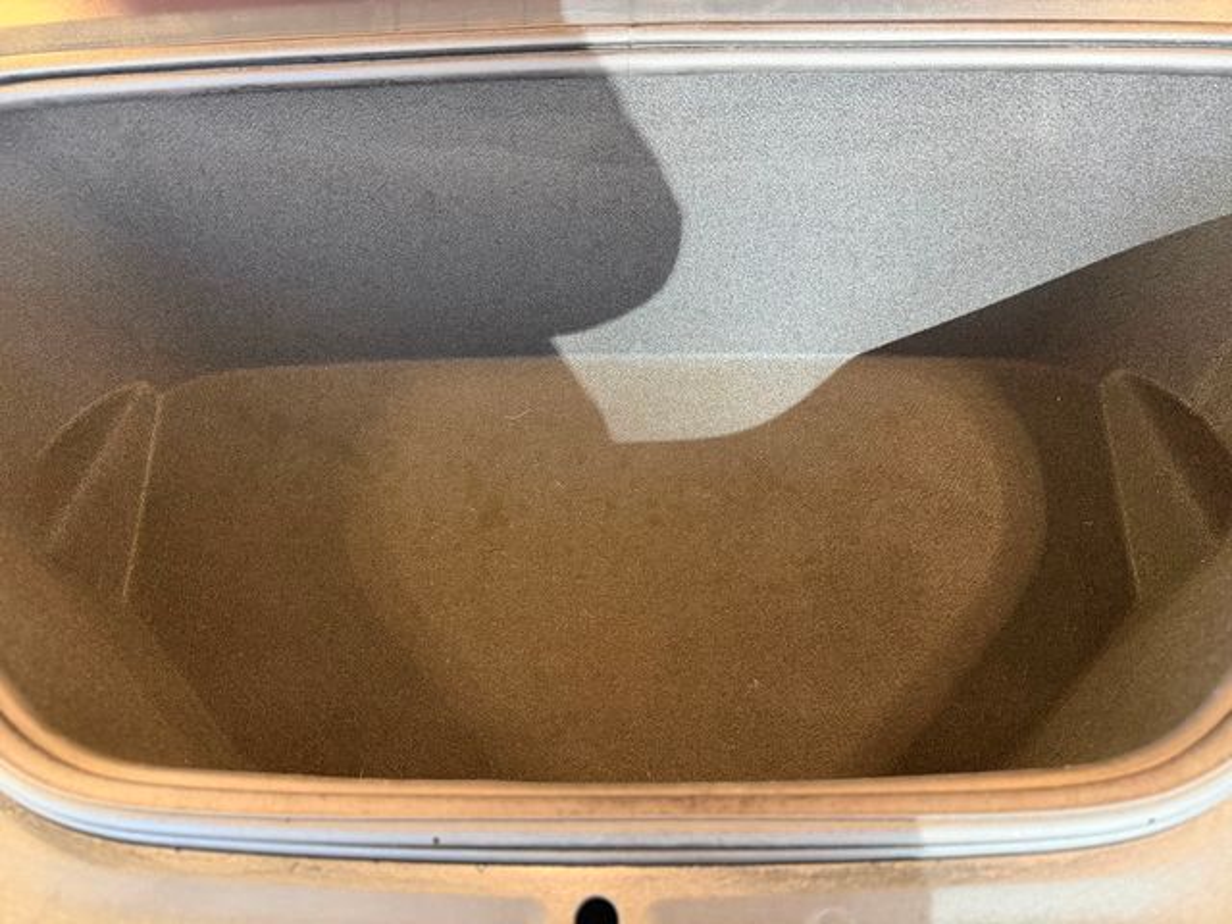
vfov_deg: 56.8
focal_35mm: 24
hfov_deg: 71.6
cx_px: 616
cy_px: 462
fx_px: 854
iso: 800
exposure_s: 1/60
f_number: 1.78
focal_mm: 6.76
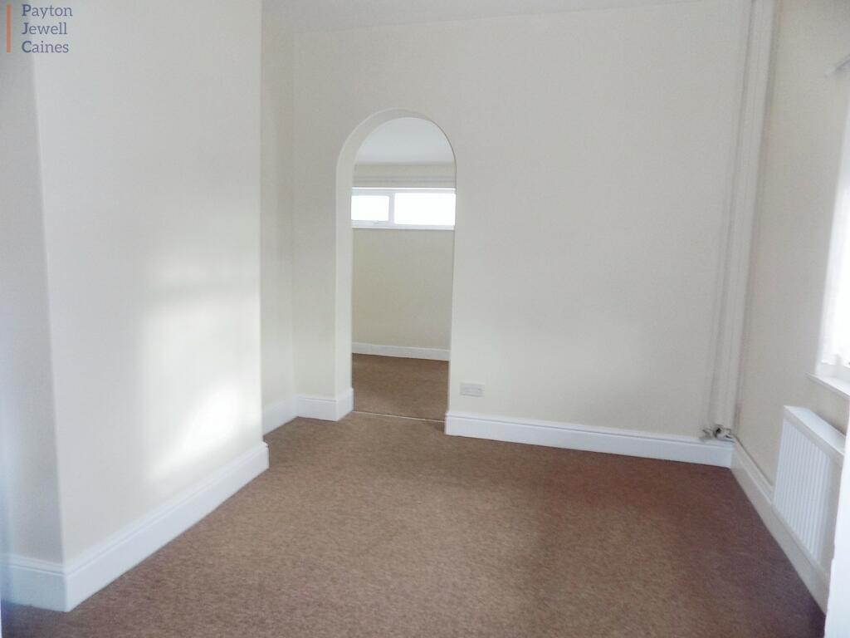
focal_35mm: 23
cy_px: 319
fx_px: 565
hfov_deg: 73.9
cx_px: 425
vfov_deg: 58.9
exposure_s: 1/30
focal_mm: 4
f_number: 3.1
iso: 160
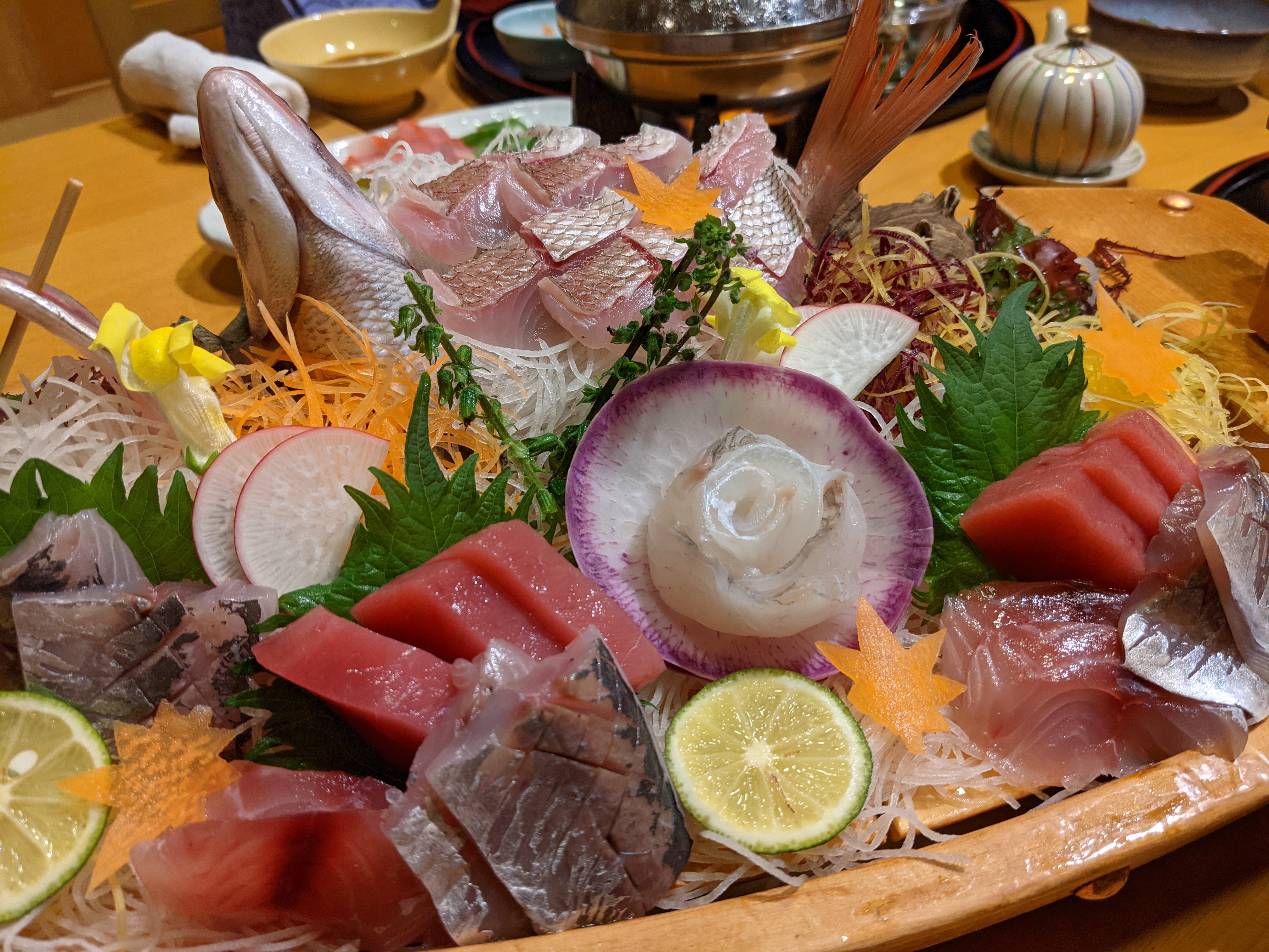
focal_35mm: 27
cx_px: 634
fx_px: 990
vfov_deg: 51.4
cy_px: 476
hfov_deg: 65.3
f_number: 1.73
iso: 60
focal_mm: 4.38
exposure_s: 1/50
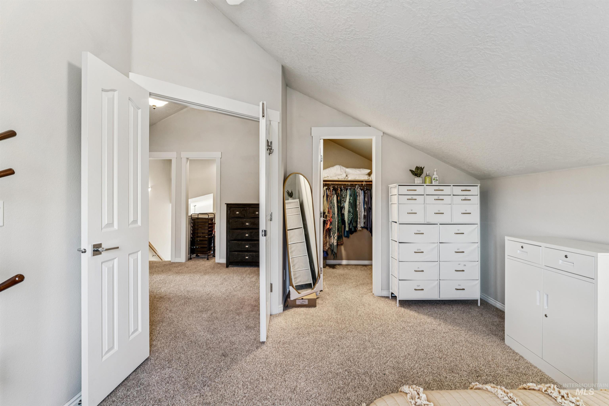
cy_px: 203
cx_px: 304
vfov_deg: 71.4
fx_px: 282
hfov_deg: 94.3
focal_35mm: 17
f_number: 13
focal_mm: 16.7
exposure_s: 1/2
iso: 400
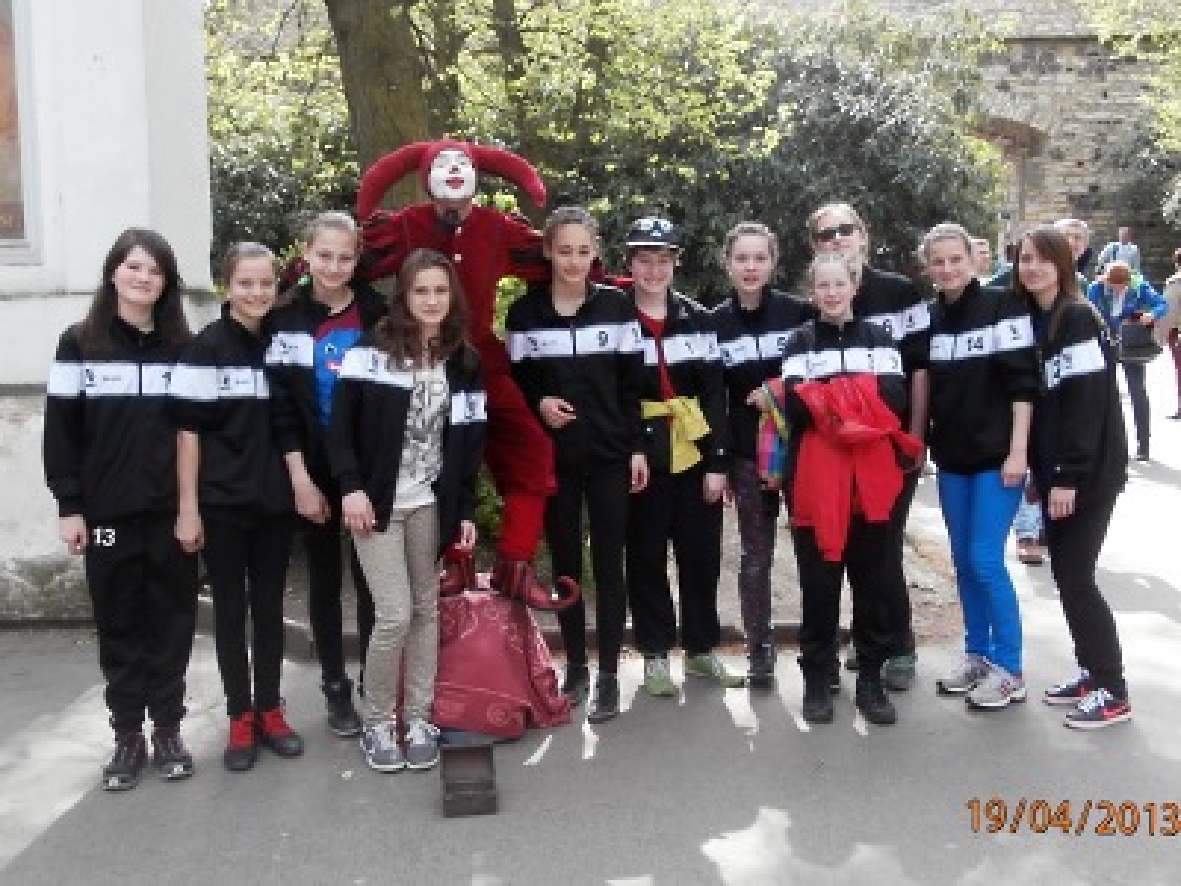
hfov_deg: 60.0
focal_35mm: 30
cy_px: 443
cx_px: 590
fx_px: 1024
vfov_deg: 46.8
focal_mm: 5.36
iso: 200
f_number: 3.5
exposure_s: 1/250
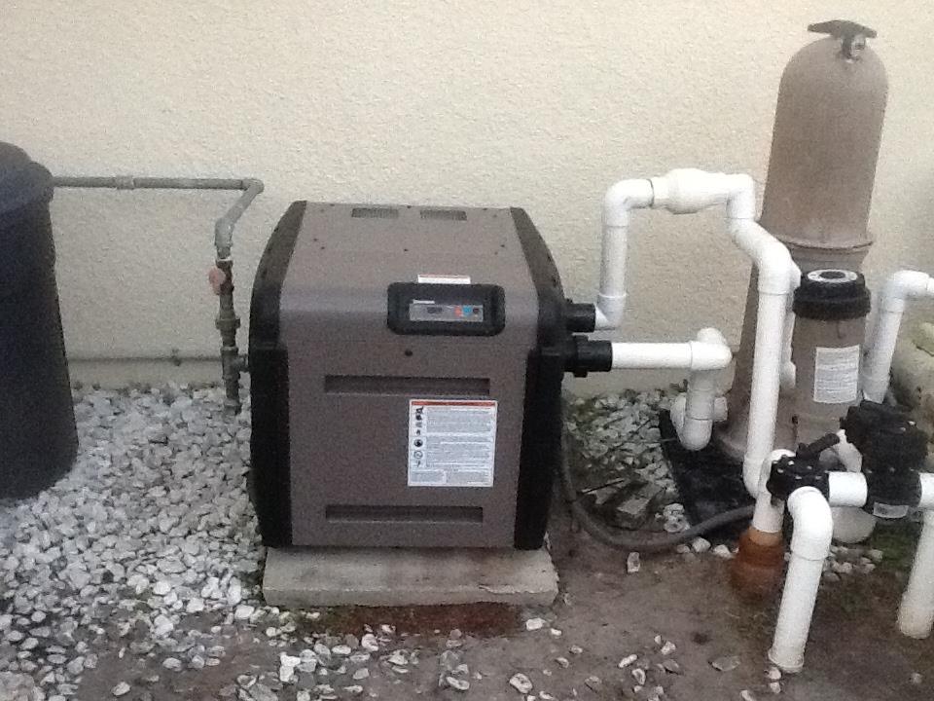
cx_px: 467
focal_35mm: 44
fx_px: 1187
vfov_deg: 32.9
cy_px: 350
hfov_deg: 42.9
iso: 320
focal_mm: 2.03
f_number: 2.4
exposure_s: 1/15
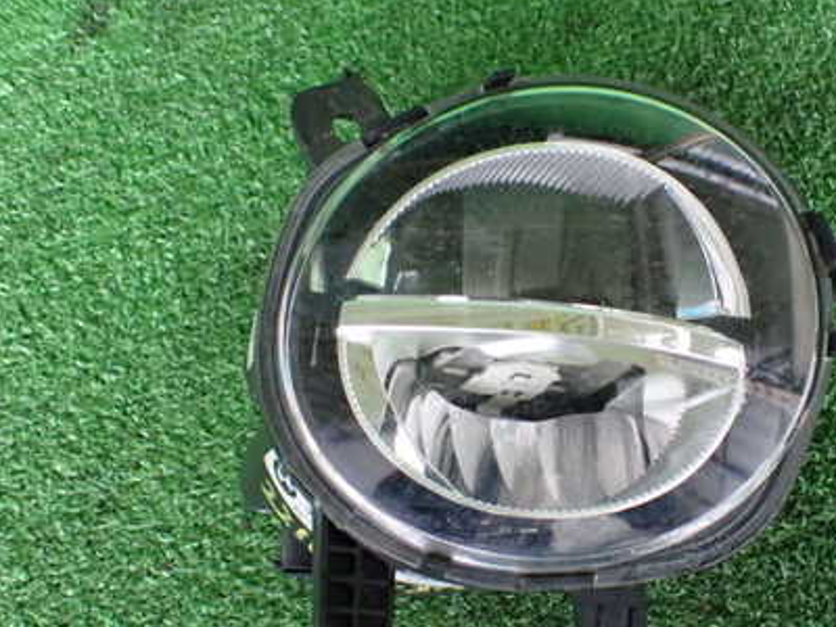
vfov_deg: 32.1
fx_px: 1087
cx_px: 556
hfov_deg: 41.5
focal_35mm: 45
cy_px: 380
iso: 800
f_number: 2.3
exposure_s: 1/30
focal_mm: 5.4
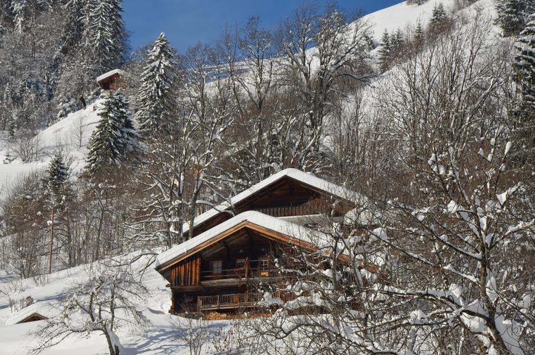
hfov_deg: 13.1
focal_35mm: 158
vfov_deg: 8.7
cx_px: 268
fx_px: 2336
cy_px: 178
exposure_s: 1/320
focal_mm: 105
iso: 100
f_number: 9
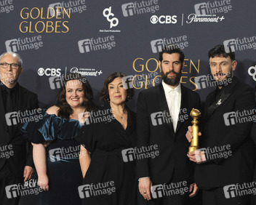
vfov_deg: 16.0
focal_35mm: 96
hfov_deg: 19.9
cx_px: 150
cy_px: 99
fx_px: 728
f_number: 5
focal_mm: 80
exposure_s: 1/125
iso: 2500
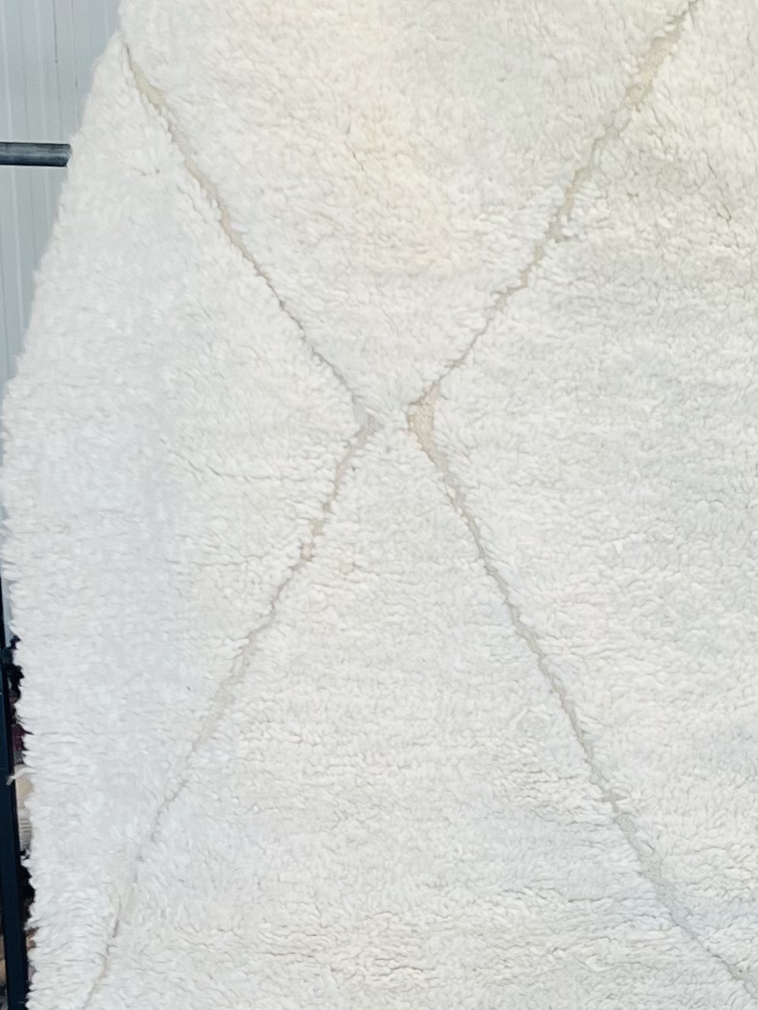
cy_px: 1048
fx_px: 2570
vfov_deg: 21.4
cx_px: 862
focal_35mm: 88
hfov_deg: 16.2
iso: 50
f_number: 1.5
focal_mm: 5.7
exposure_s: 1/100
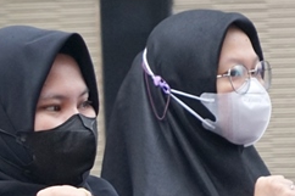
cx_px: -324
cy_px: 288
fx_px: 6379
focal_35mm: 779
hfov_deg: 2.6
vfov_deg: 1.8
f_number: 6.3
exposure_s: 1/200
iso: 1000
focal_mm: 184
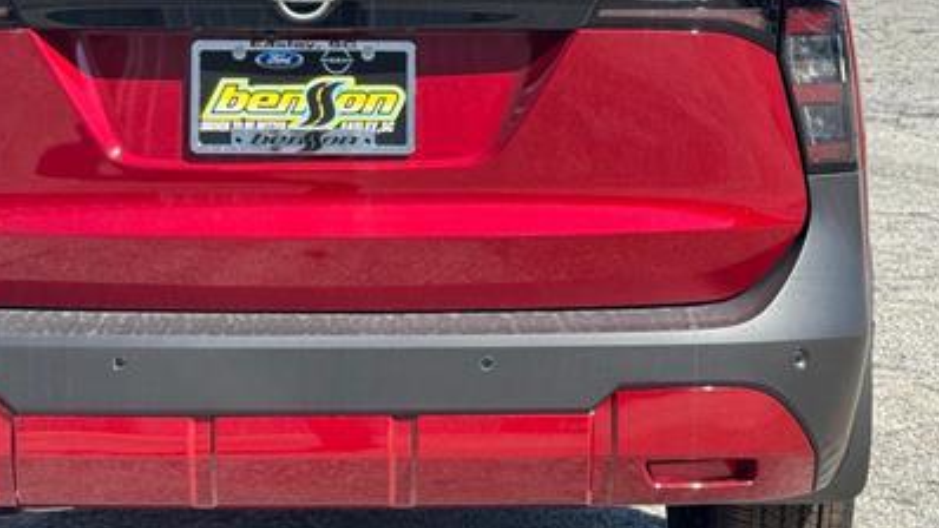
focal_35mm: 84
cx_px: 311
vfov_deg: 14.4
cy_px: 170
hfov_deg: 25.2
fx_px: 2092
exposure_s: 1/1597
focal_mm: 6.76
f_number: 1.78
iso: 64
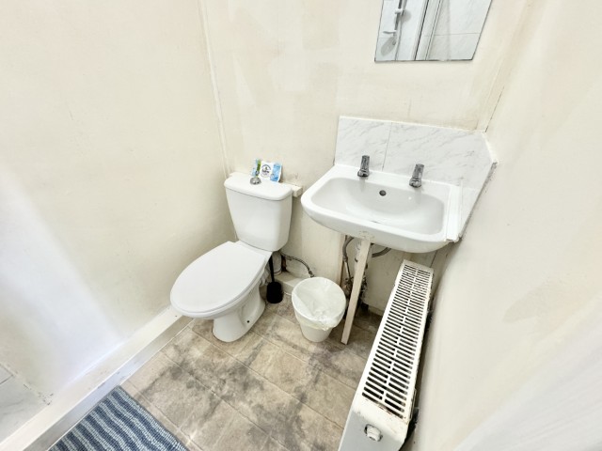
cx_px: 301
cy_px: 226
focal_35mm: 14
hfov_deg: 102.1
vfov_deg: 85.7
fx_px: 243
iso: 320
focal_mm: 2.22
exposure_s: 1/50
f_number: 2.2
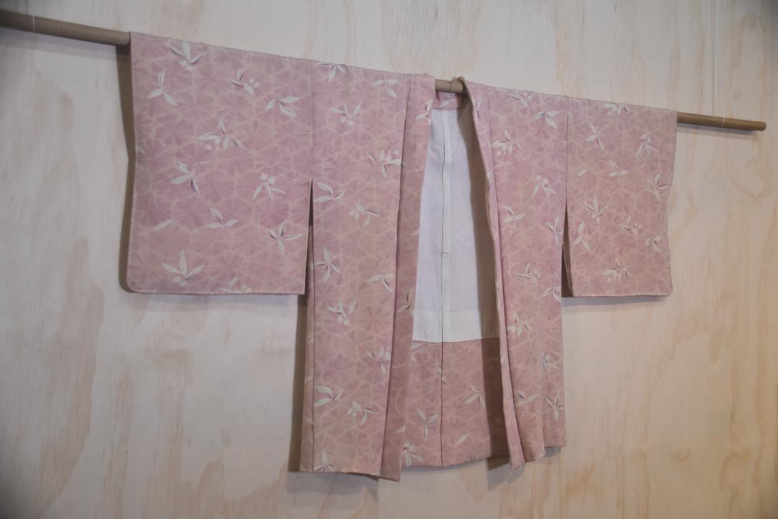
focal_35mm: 39
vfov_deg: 34.2
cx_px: 389
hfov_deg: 49.5
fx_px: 843
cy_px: 260
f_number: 4
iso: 400
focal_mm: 26
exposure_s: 1/60
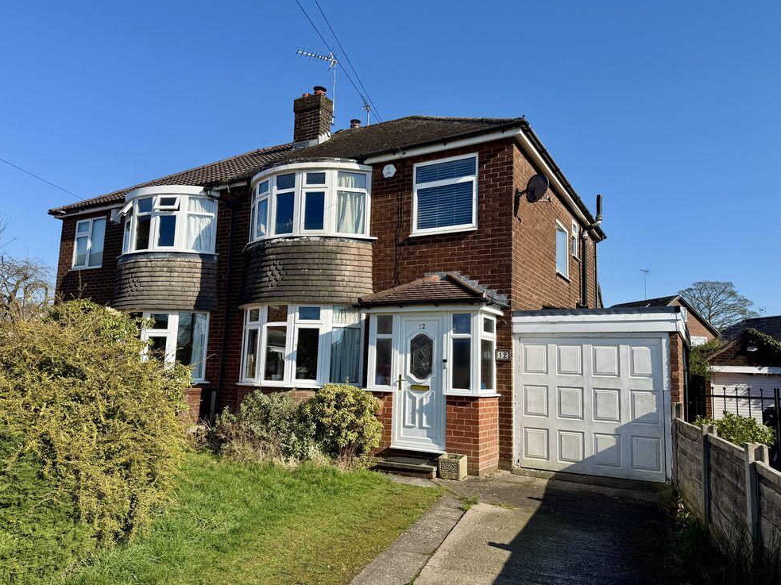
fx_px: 564
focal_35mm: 25
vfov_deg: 54.9
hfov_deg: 69.4
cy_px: 299
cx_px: 385
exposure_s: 1/4167
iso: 80
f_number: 1.78
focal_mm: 6.76
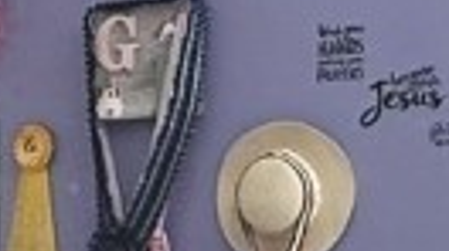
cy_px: 360
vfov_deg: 10.0
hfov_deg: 17.1
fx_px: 1404
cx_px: -136
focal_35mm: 118
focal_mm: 2.22
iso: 640
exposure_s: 1/60
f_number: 2.2
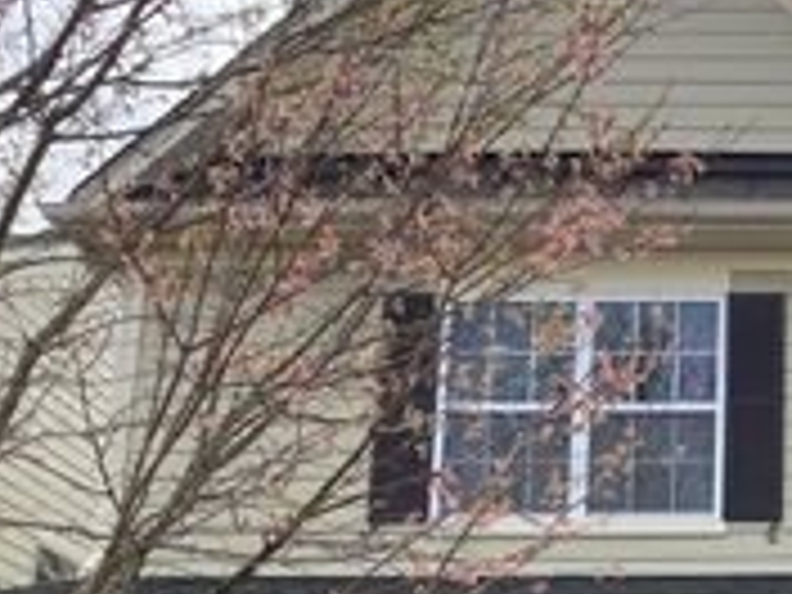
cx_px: 886
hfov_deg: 24.4
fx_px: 1693
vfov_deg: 19.4
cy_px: 569
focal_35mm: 74
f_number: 1.8
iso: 32
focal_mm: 4.25
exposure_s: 1/2890
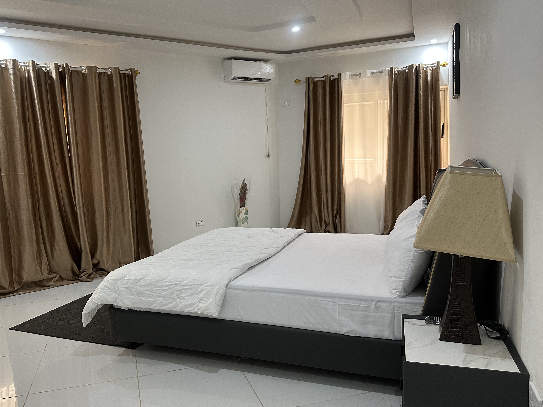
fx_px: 439
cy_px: 213
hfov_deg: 63.1
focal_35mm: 28
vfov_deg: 49.7
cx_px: 229
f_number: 1.78
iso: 250
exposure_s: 1/60
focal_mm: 6.86
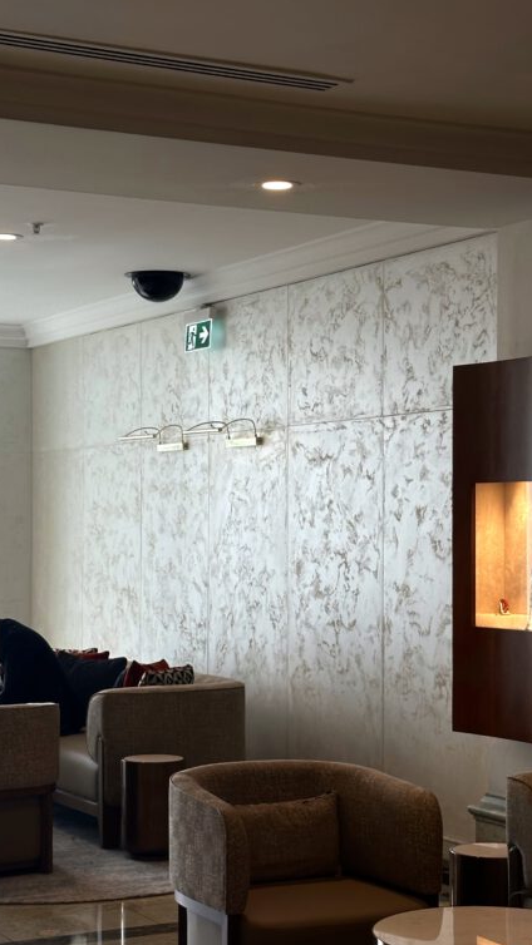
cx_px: 215
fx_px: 1781
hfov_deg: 17.0
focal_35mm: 71
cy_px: 514
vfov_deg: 29.7
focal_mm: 6.86
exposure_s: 1/157
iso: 50
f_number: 1.78
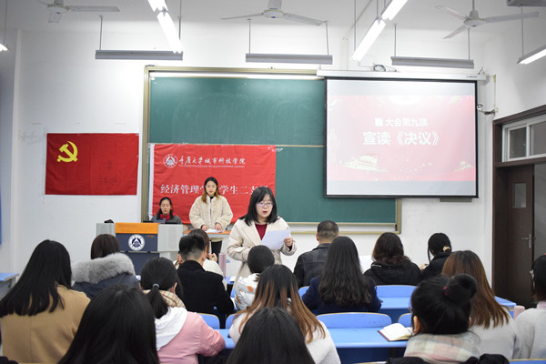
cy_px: 182
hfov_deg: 57.2
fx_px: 500
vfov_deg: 40.0
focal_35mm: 33
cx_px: 273
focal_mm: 22
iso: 3200
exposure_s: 1/125
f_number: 3.8
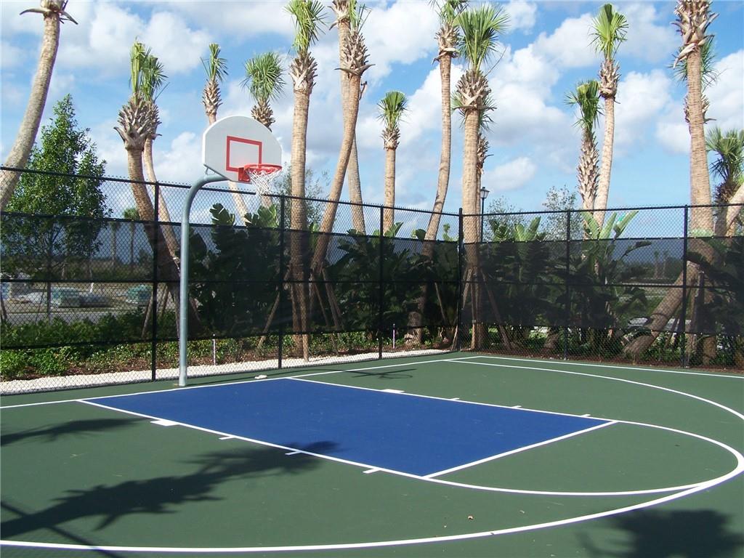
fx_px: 817
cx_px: 372
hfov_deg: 49.0
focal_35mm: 38
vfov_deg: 37.7
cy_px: 279
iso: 80
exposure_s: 1/640
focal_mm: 6.3
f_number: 4
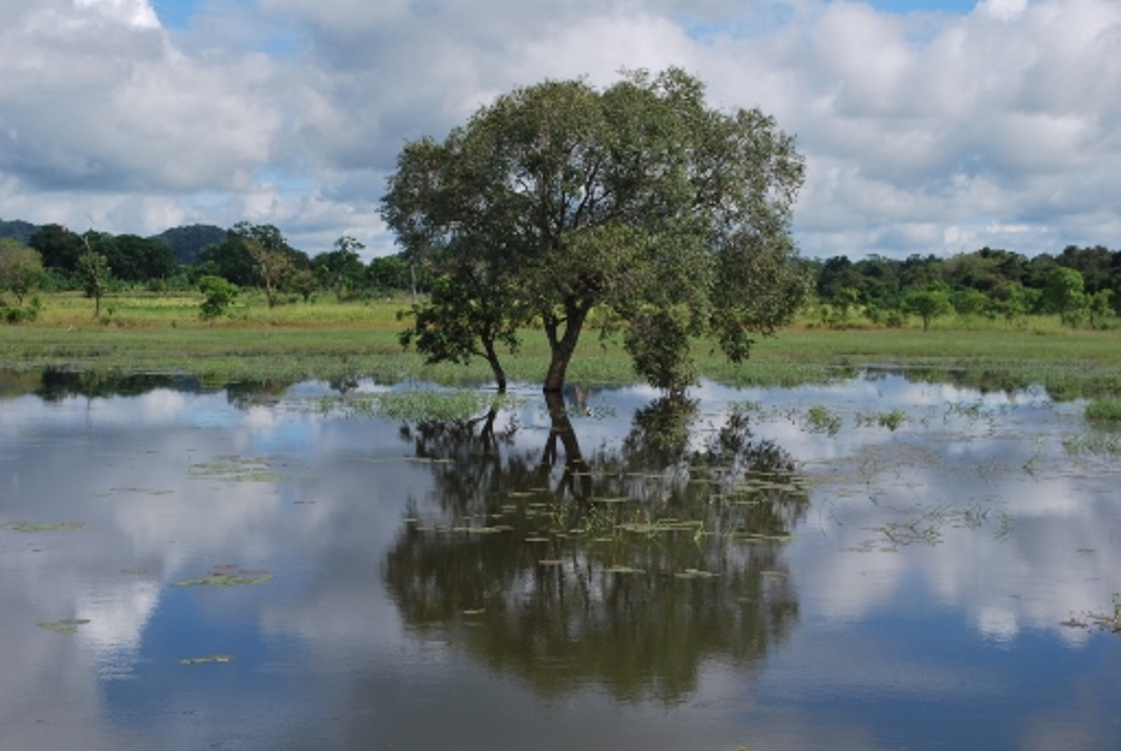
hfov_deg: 35.0
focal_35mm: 57
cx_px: 560
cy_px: 376
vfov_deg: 23.9
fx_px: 1777
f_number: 8
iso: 100
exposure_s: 1/250
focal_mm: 38
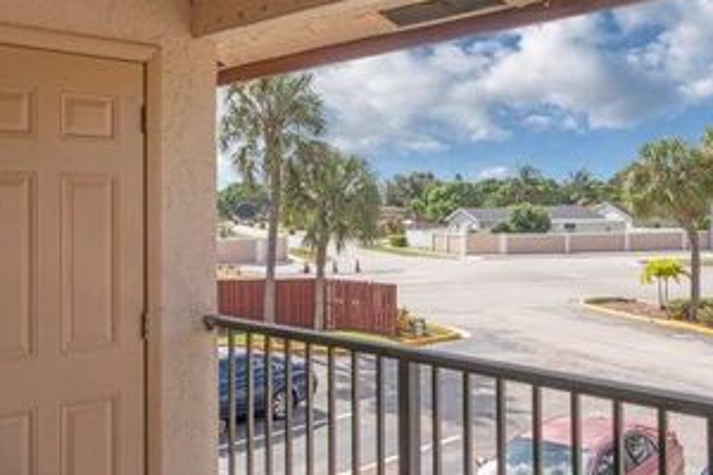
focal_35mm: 40
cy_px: 186
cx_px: 385
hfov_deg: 48.4
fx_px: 792
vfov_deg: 33.3
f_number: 22
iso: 100
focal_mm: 24
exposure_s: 1/30
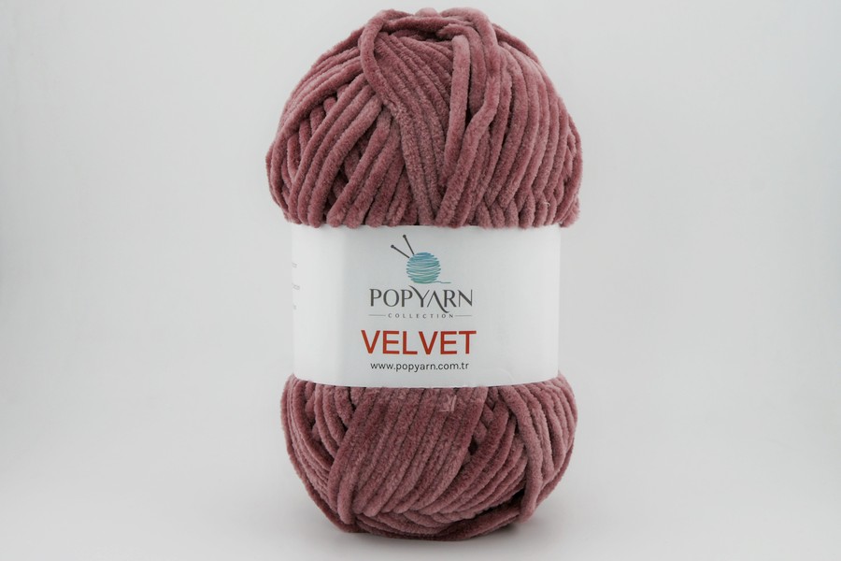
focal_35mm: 72
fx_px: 1682
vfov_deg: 18.9
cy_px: 280
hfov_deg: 28.1
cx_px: 420
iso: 200
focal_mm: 48
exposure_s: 1/320
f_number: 9
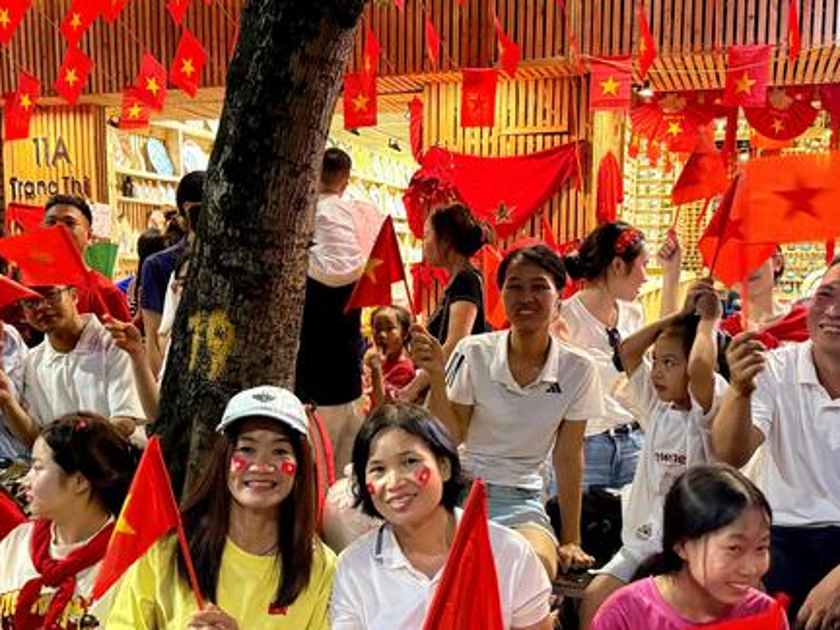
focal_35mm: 40
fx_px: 971
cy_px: 381
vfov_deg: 35.8
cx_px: 399
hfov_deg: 46.8
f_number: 1.78
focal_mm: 6.76
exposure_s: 1/50
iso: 640
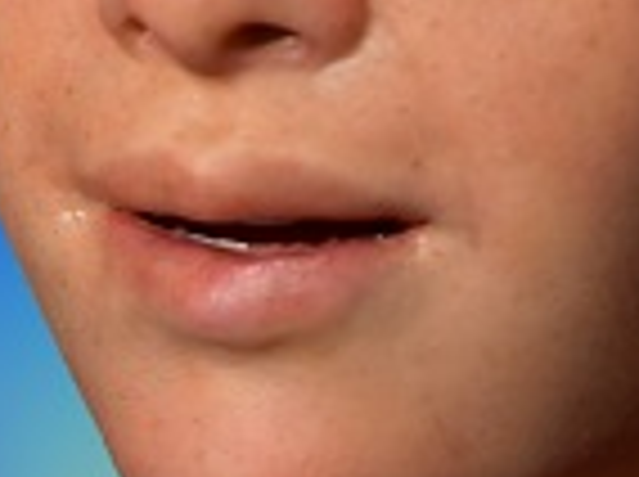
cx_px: 68
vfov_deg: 1.4
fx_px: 19147
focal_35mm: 1039
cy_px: -122
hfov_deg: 1.9
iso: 250
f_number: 2.8
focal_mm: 170
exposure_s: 1/20
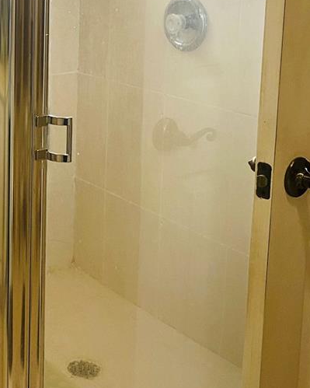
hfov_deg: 24.3
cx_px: 35
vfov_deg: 29.6
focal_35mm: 61
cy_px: 32
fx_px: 700
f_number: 1.8
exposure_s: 1/60
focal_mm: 4.25
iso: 125
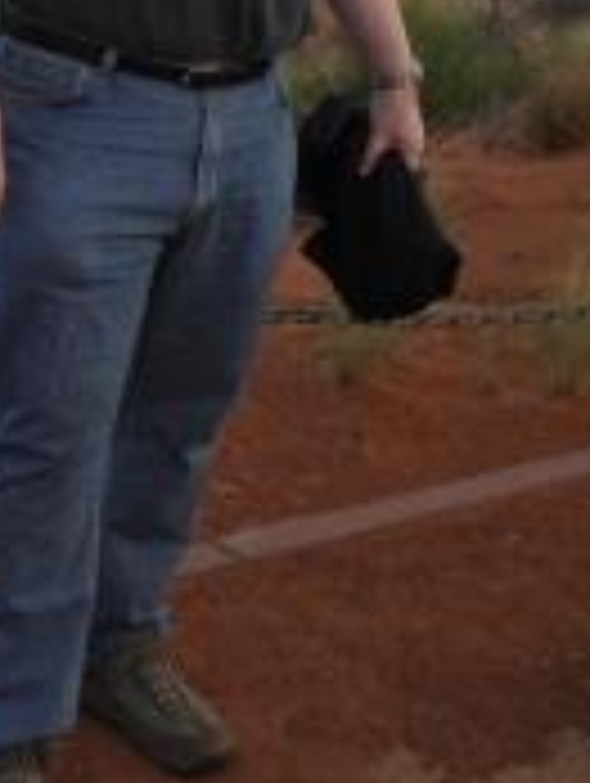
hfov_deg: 13.7
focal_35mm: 108
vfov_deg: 17.3
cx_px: 189
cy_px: -180
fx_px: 2448
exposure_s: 1/50
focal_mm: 7.59
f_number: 3.3
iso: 80
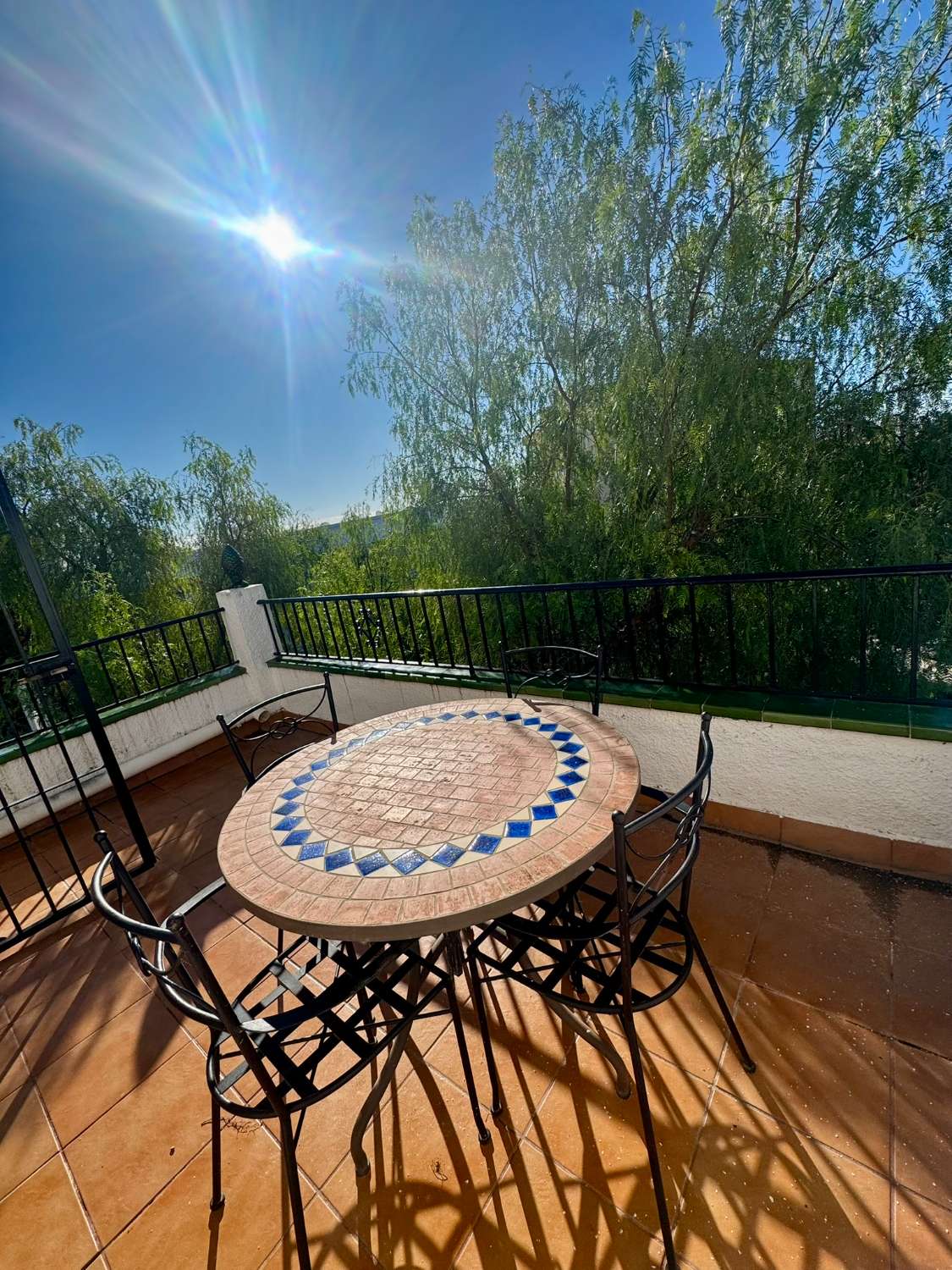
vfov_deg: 102.1
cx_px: 476
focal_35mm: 14
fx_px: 513
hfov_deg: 85.7
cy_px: 635
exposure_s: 1/3906
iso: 40
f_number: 2.2
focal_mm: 2.22
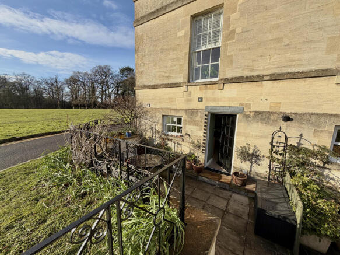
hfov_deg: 102.1
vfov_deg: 85.7
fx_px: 137
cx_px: 170
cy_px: 128
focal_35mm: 14
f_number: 2.2
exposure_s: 1/770
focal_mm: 2.22
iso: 25
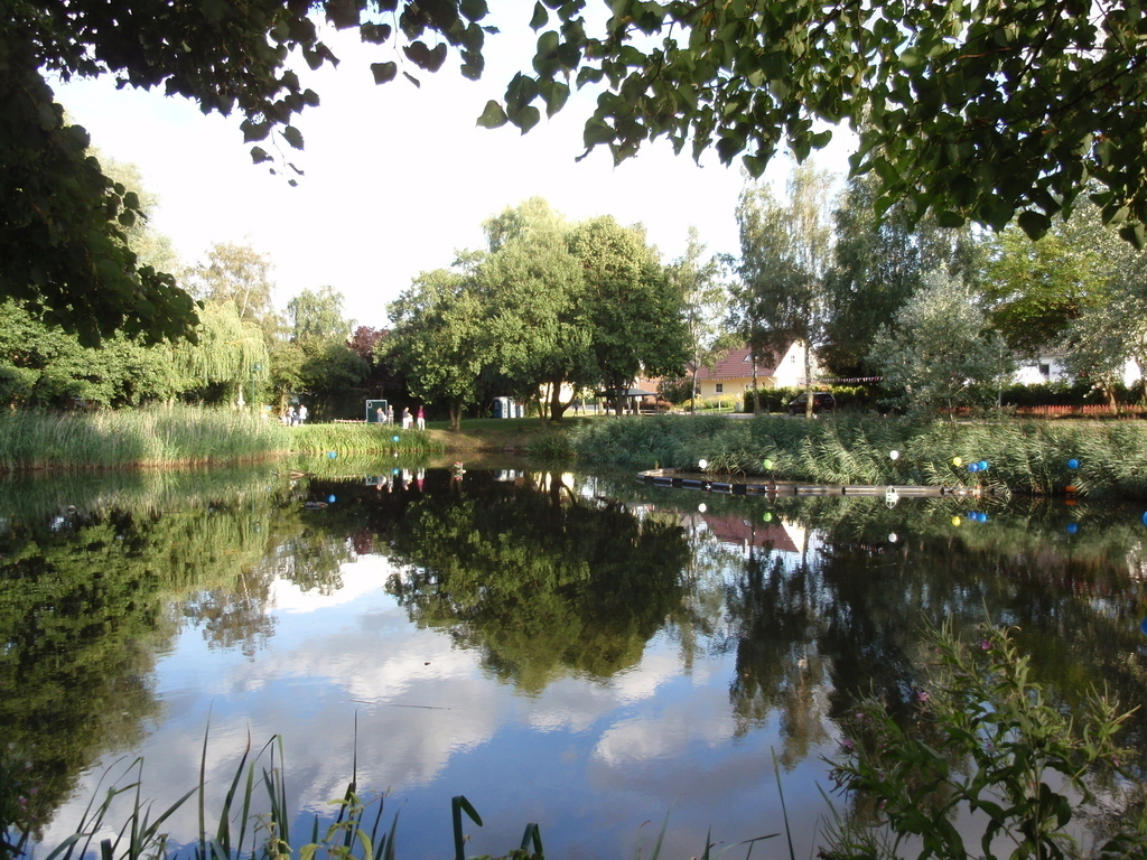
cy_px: 430
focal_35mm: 28
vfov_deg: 49.7
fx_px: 928
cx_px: 574
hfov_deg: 63.4
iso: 64
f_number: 3.2
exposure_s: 1/125
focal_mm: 5
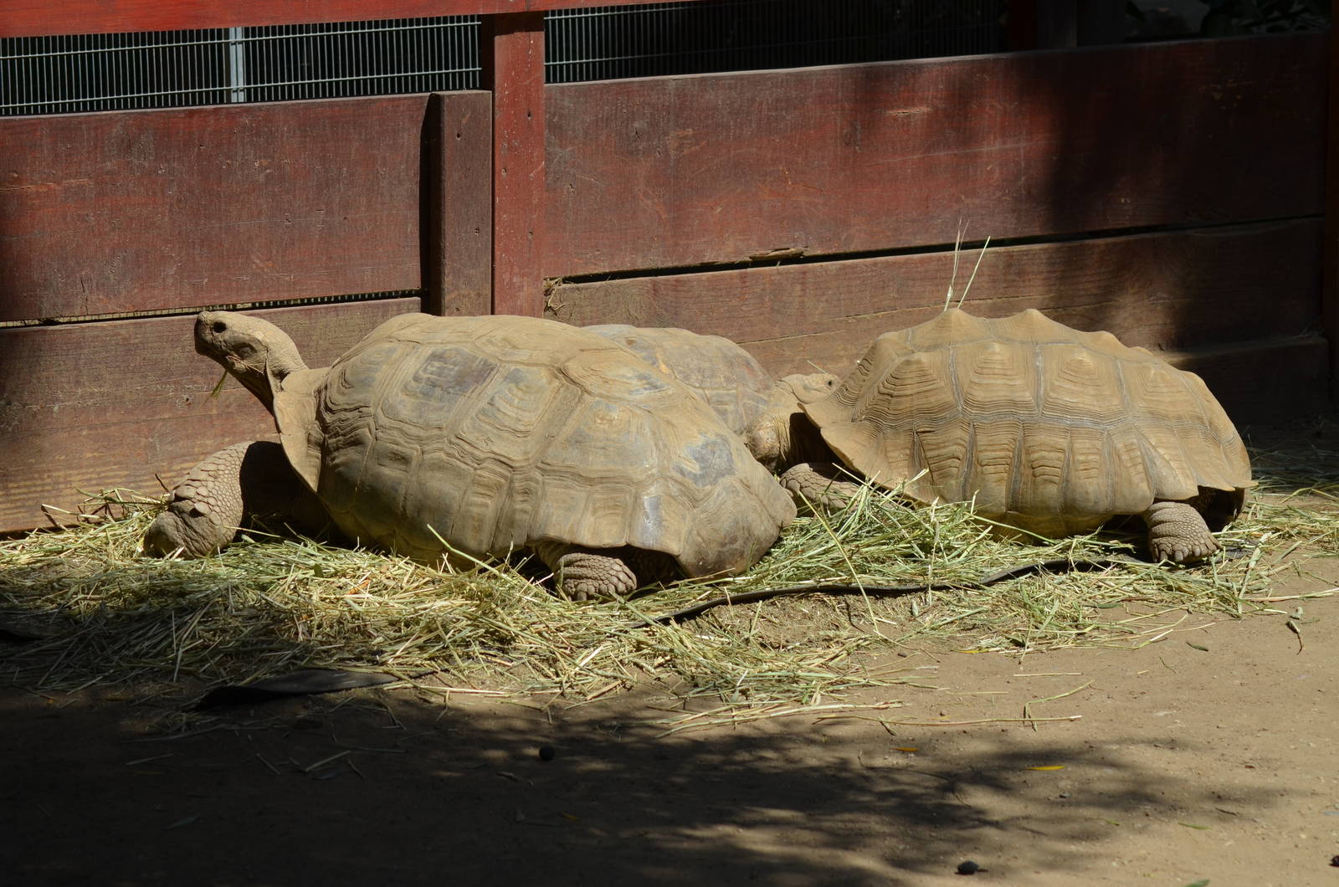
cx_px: 670
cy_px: 444
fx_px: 6125
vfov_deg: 8.3
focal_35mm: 165
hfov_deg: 12.5
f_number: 7.1
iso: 200
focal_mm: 110
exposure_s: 1/800
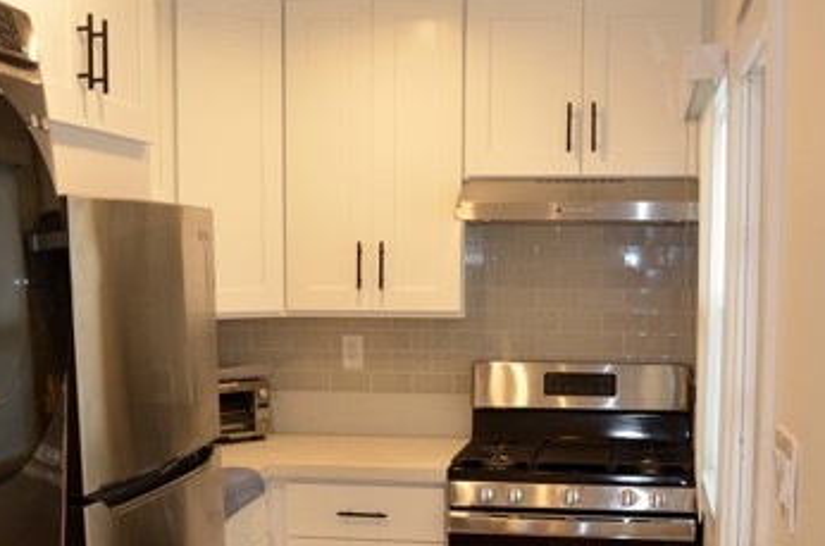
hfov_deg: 39.7
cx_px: 432
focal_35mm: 50
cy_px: 422
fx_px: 1143
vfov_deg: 26.5
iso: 500
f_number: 3.5
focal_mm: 18
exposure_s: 1/60
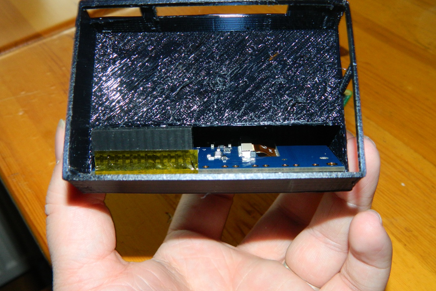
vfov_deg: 31.2
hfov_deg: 45.4
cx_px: 216
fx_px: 521
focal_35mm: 43
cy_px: 146
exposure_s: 1/40
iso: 200
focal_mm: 7.3
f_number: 9.8
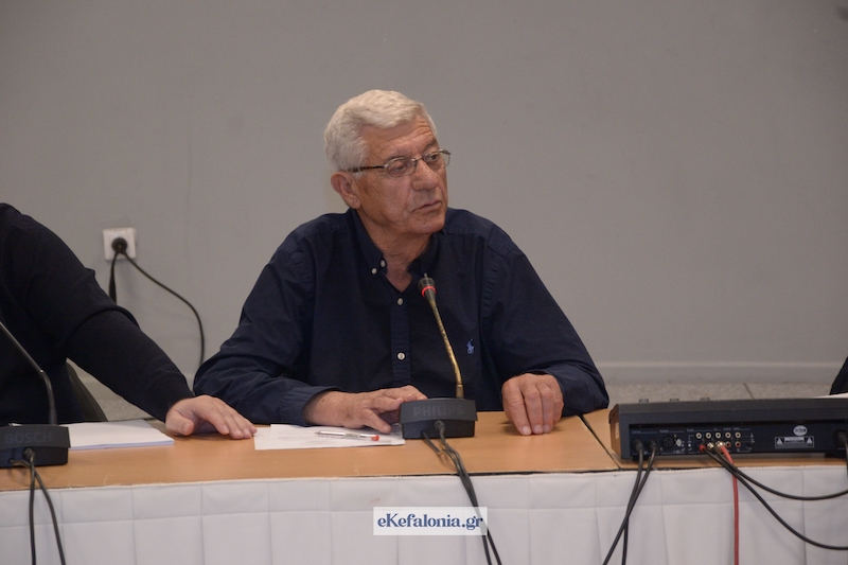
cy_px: 282
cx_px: 424
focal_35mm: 158
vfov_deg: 8.7
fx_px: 3709
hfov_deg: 13.0
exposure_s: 1/80
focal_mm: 105
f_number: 5.6
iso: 1600
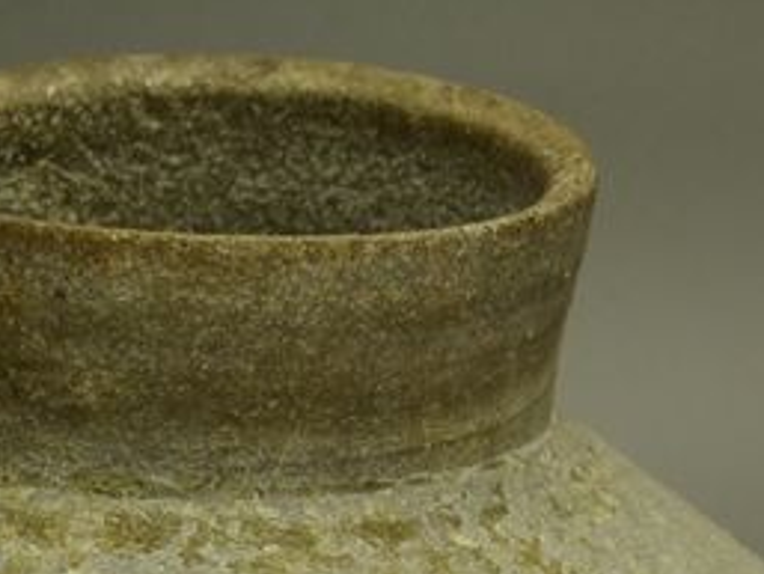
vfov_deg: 5.3
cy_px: 812
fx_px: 6116
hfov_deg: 7.1
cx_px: 116
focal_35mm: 277
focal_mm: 16
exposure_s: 1/125
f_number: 4
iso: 200
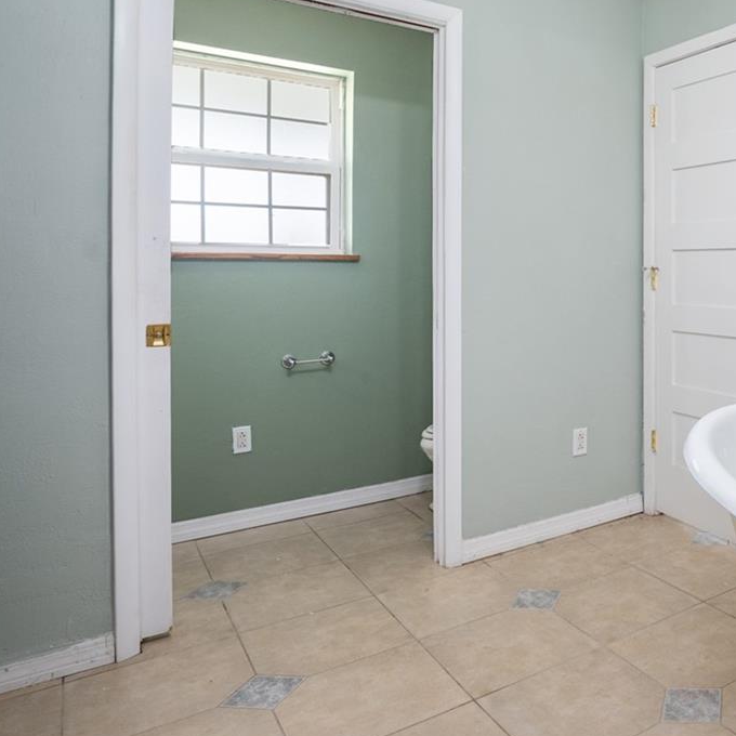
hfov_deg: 48.4
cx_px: 717
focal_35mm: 28
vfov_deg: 56.3
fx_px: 674
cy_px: 254
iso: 400
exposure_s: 1/8
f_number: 7.1
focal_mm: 14
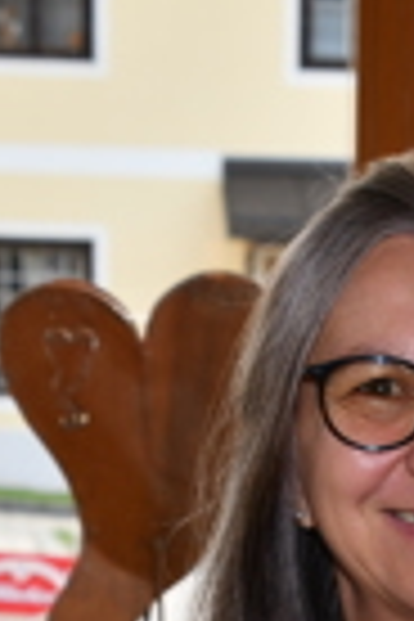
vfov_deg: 8.4
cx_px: 450
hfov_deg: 5.6
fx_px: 4191
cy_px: 799
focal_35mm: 243
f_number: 5.6
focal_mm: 40
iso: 180
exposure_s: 1/125
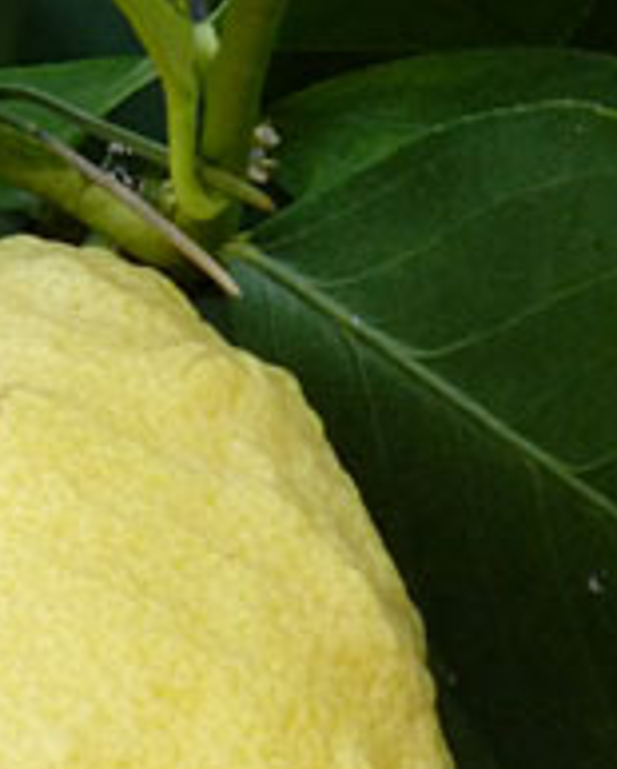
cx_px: -76
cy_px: 394
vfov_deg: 3.5
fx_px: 12547
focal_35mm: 551
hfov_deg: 2.8
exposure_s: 1/125
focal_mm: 29.9
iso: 320
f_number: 4.5
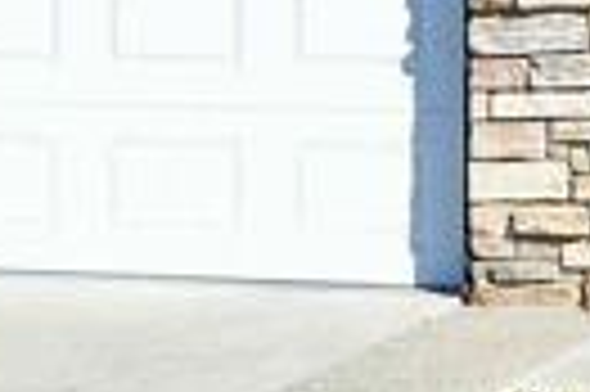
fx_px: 2110
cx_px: 725
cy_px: -137
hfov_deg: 15.3
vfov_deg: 10.4
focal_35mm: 129
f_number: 4.5
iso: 250
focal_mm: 11
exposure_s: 1/1000
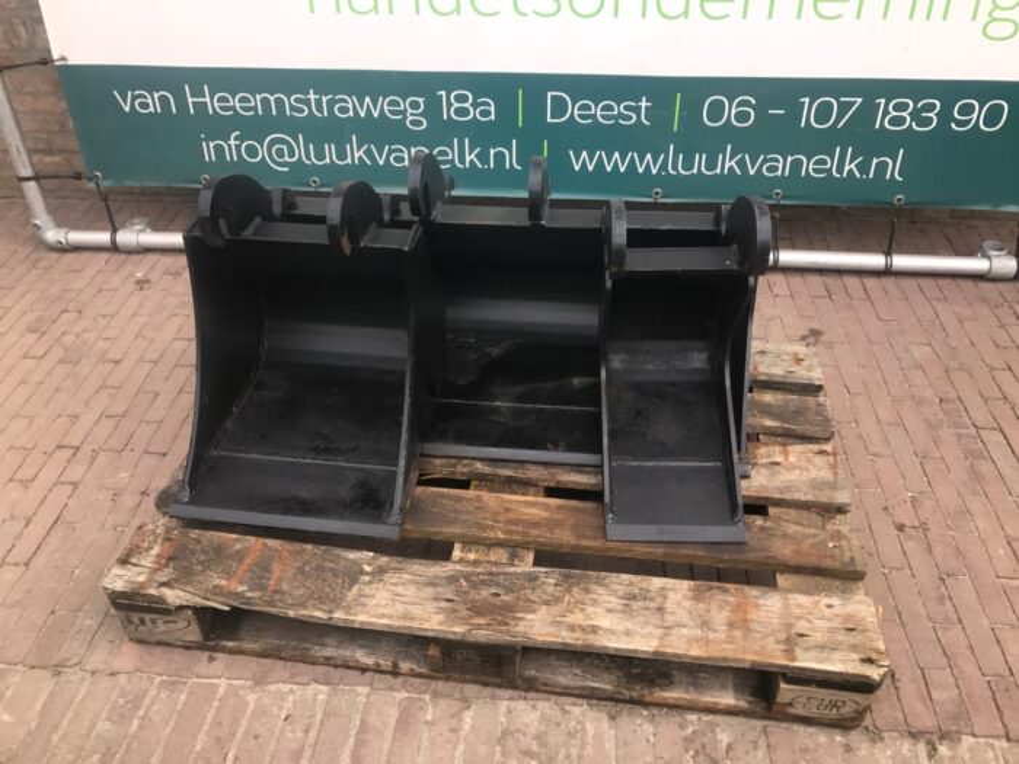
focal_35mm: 28
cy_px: 382
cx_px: 510
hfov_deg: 63.4
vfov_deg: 49.7
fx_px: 824
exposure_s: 1/427
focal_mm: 3.99
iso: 20
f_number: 1.8
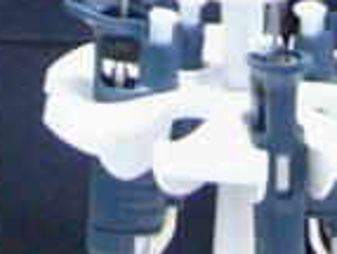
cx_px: -35
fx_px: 2547
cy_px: -496
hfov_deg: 7.5
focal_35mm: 261
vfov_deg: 5.4
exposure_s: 1/10
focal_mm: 6.5
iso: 200
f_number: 2.9
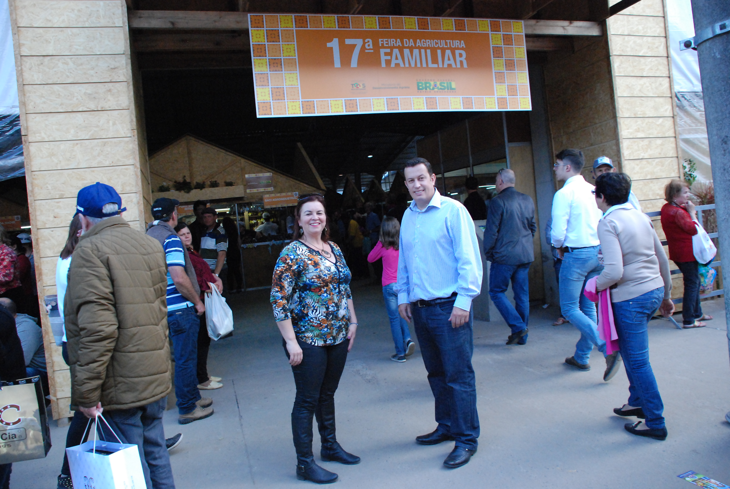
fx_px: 548
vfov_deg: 48.0
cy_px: 244
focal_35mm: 27
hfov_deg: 67.3
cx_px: 365
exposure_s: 1/640
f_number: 3.5
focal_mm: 18
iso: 1600
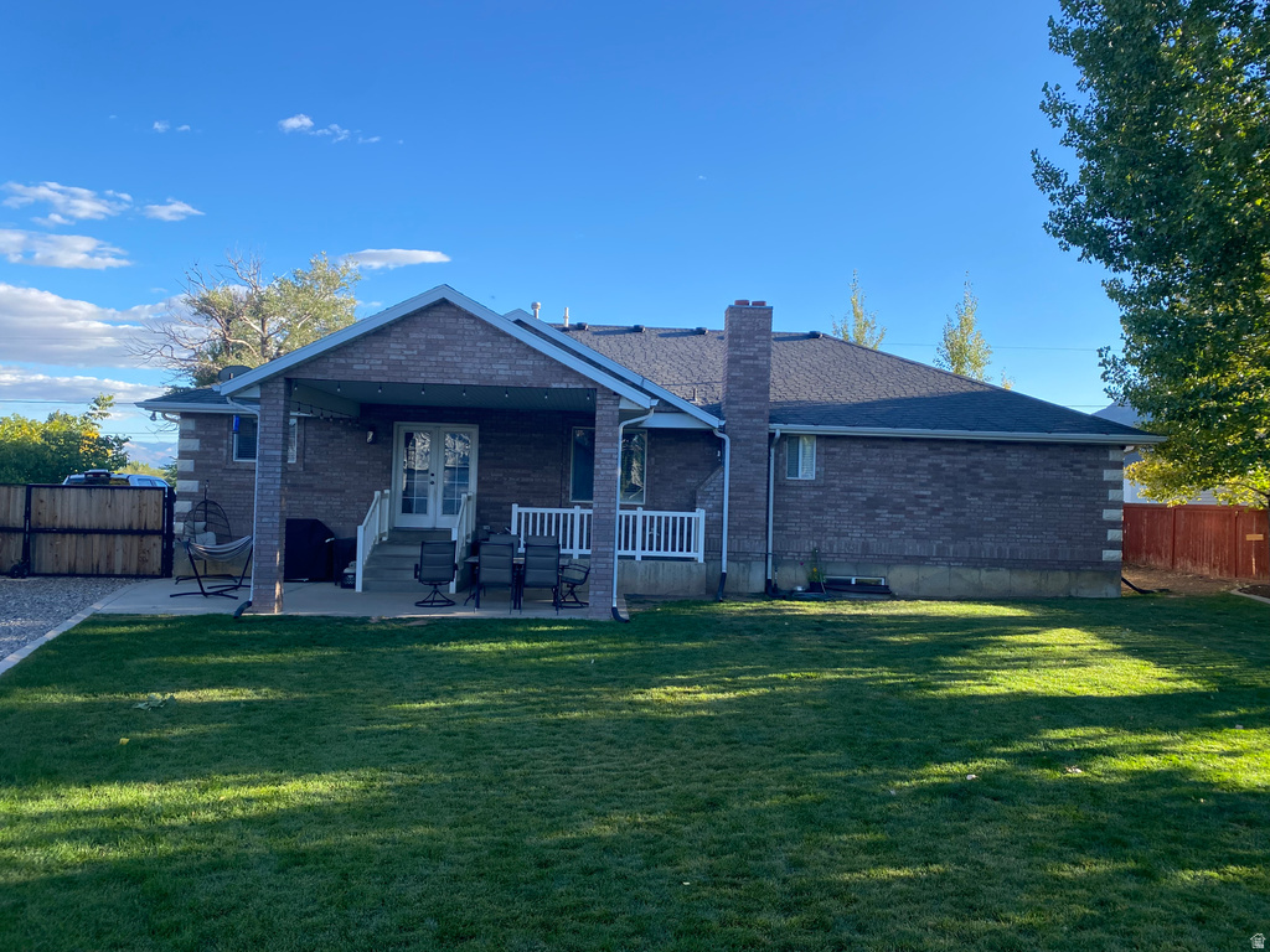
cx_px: 635
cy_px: 476
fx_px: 954
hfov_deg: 67.3
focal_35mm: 26
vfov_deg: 53.1
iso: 32
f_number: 1.8
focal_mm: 4.25
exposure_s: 1/981
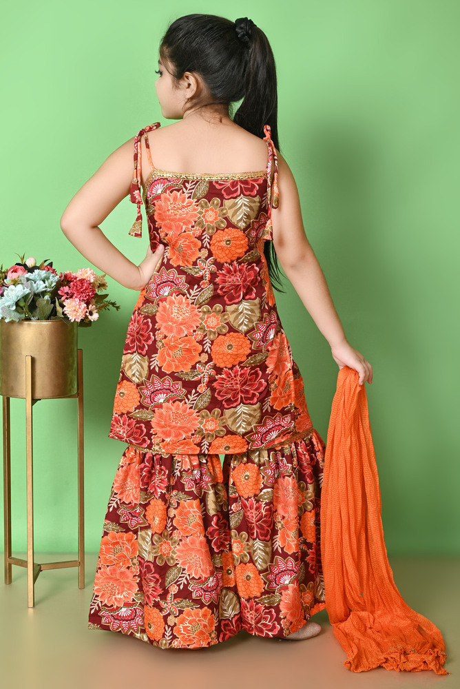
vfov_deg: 36.2
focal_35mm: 55
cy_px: 344
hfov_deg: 24.7
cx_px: 230
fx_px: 1053
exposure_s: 1/160
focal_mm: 55
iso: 320
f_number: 13
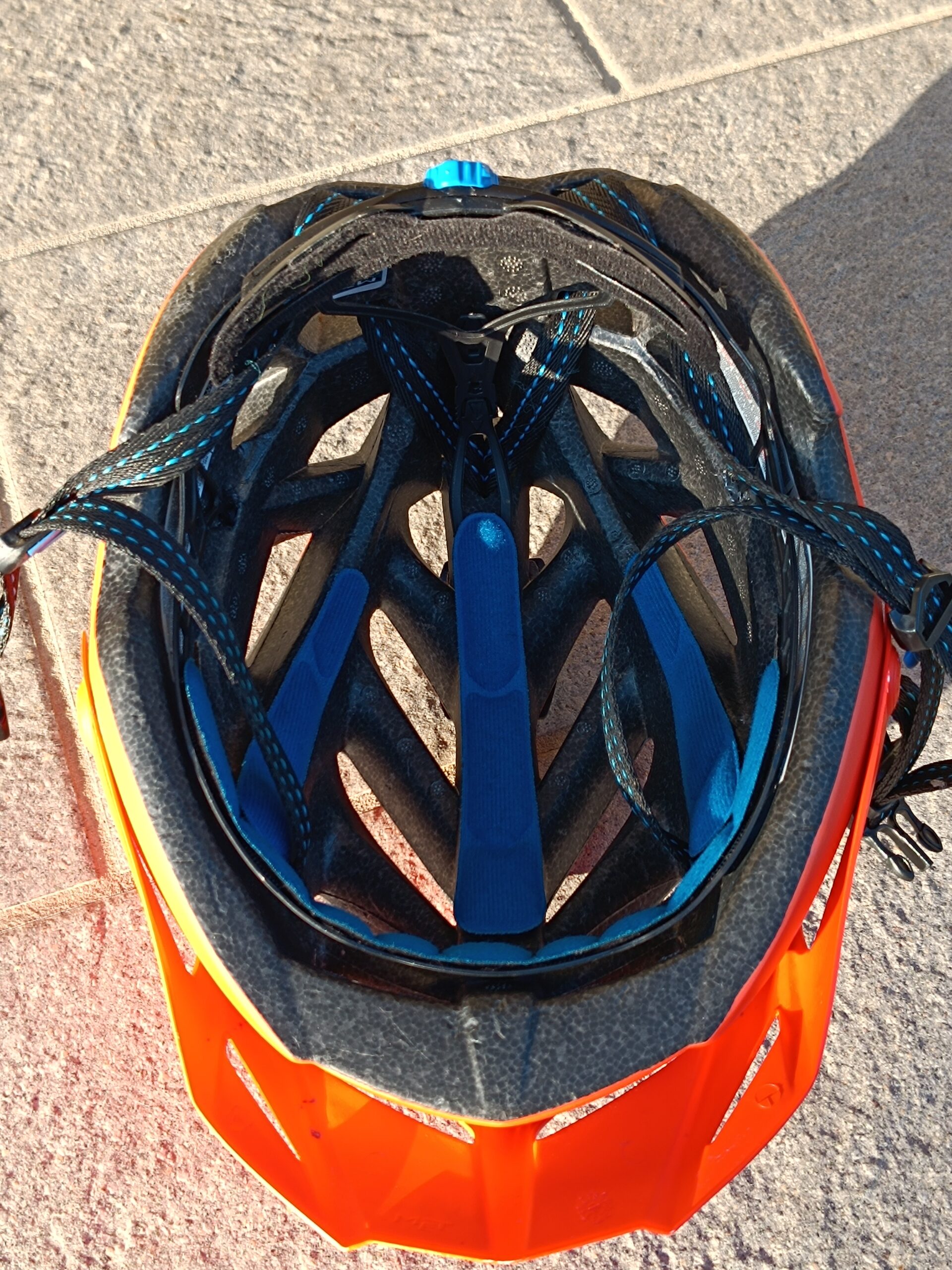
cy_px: 635
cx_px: 476
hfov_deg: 56.8
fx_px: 880
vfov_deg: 71.6
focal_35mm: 24
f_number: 1.88
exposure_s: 1/141
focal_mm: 5.59
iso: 51
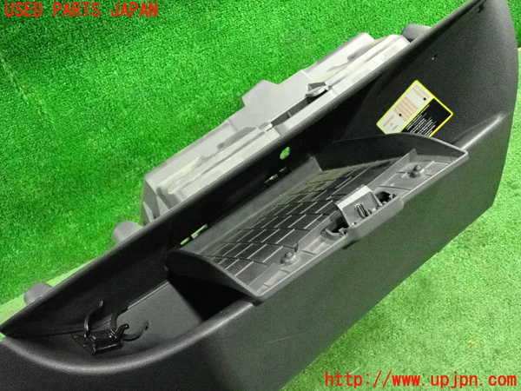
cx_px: 260
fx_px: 542
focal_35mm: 36
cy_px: 196
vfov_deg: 39.7
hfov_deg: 51.4
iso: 5000
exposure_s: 1/125
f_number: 2.5
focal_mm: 6.37
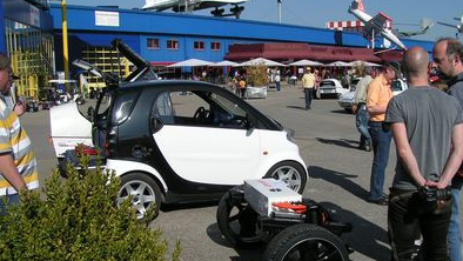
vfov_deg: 28.3
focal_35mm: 42
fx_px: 516
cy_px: 163
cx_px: 230
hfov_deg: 48.3
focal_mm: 5.8
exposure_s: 1/800
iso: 50
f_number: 5.6
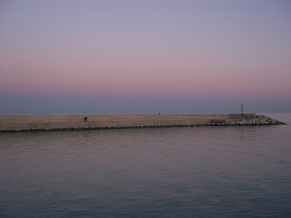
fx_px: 320
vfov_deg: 37.7
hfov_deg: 49.0
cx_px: 146
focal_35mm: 38
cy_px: 109
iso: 100
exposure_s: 1/55.5
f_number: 2.8
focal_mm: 8
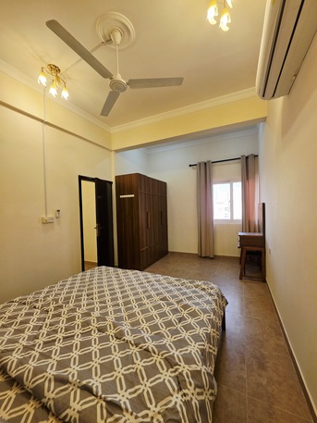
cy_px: 212
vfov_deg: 106.2
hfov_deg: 89.9
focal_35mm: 13
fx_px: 159
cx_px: 158
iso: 160
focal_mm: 2.2
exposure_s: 1/101
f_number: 1.9
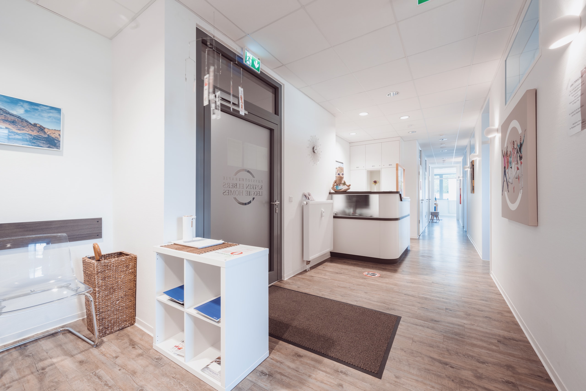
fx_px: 228
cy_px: 196
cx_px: 293
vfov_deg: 81.2
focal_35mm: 14
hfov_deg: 104.3
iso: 64
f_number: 11
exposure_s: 2
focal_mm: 14
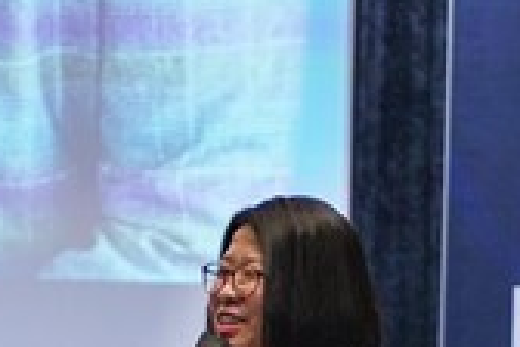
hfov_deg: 5.5
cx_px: 189
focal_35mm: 374
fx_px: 5402
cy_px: 490
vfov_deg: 3.7
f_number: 2.8
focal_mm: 70
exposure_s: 1/100
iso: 800
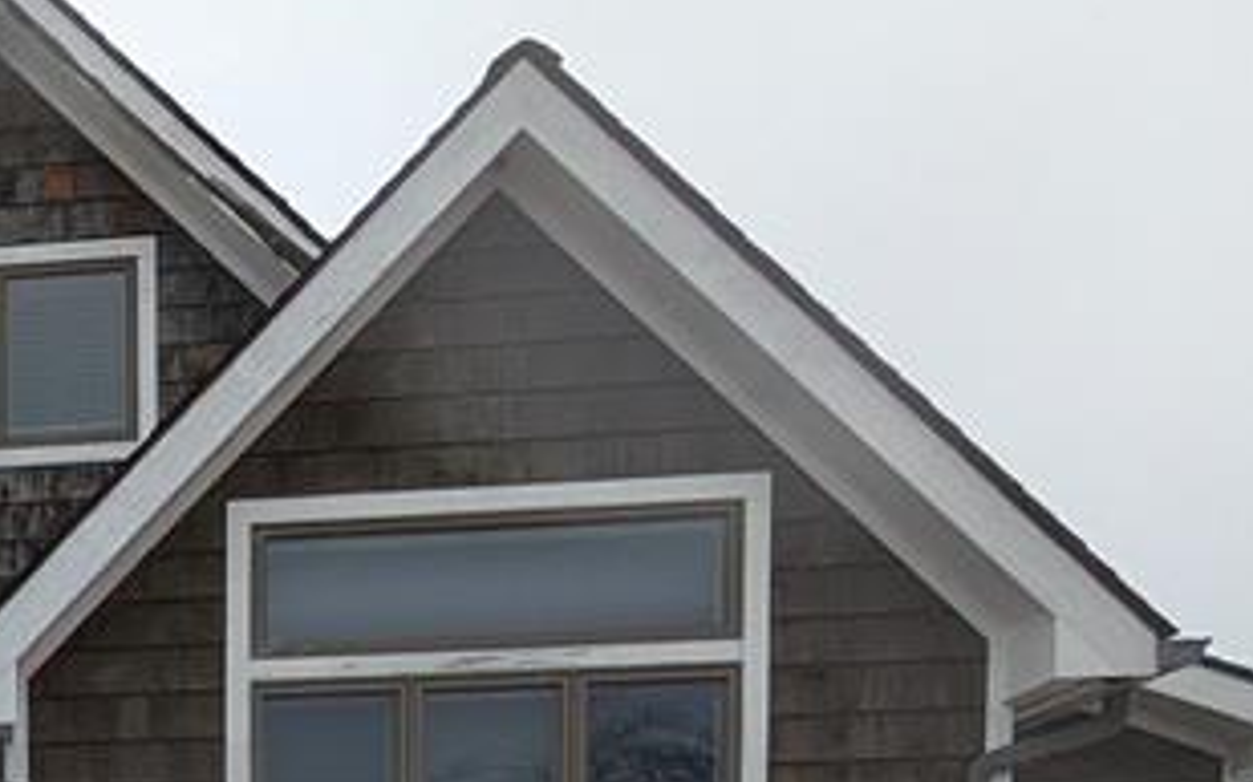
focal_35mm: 42
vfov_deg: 23.9
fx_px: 1434
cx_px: -158
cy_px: 1187
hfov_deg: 38.2
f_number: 1.7
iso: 55
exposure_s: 1/1126
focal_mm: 2.02
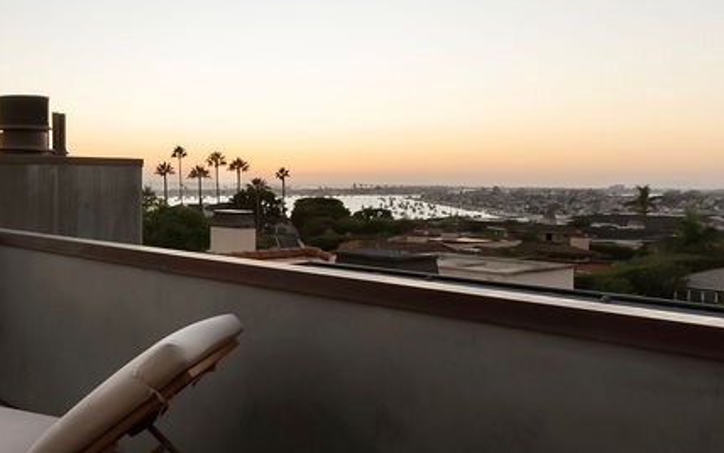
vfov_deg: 32.7
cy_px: 179
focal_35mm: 39
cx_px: 78
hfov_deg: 45.8
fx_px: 770
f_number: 10
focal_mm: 16
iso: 640
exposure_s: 1/15
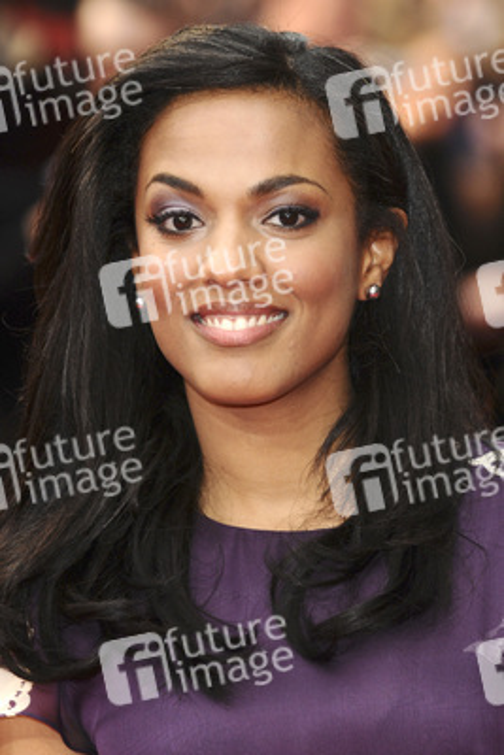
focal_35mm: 232
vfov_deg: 8.9
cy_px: 378
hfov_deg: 5.9
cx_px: 252
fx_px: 4878
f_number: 4.5
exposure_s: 1/200
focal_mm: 155
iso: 640
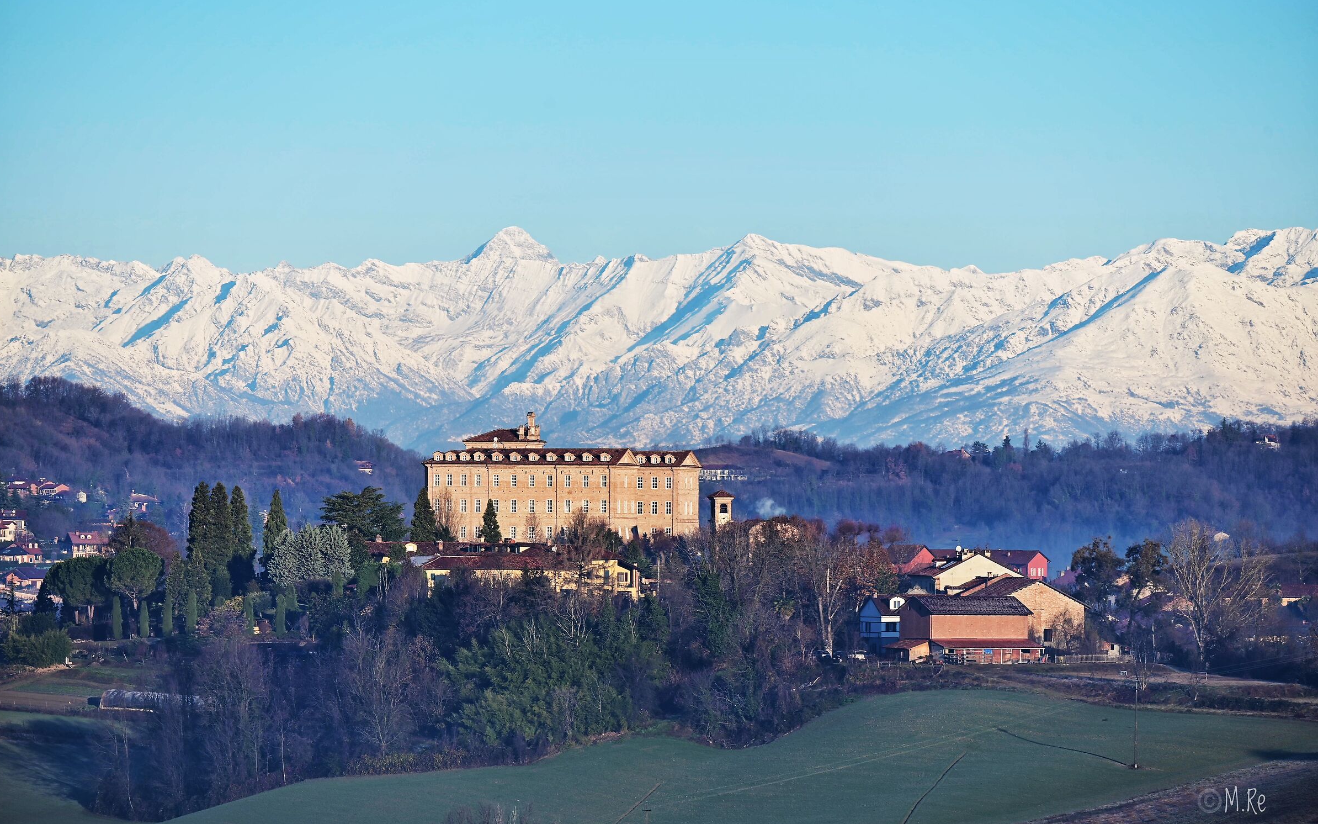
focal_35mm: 215
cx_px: 656
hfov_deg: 9.8
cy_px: 412
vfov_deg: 6.1
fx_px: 7722
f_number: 8
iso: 100
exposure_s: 1/320
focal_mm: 210
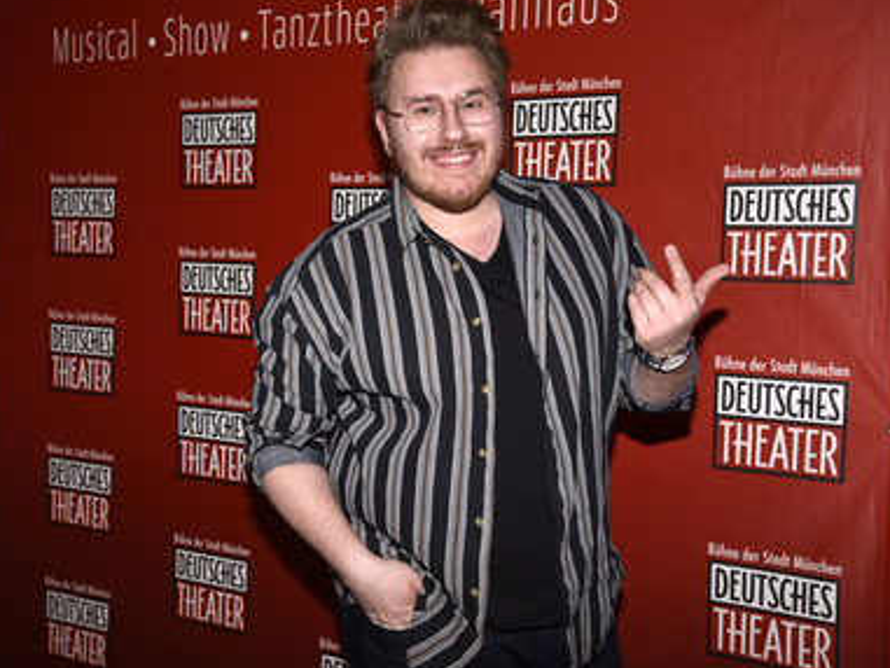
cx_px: 391
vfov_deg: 29.1
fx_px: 1286
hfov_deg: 38.1
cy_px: 332
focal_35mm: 50
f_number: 6.3
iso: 640
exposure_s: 1/60
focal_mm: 44
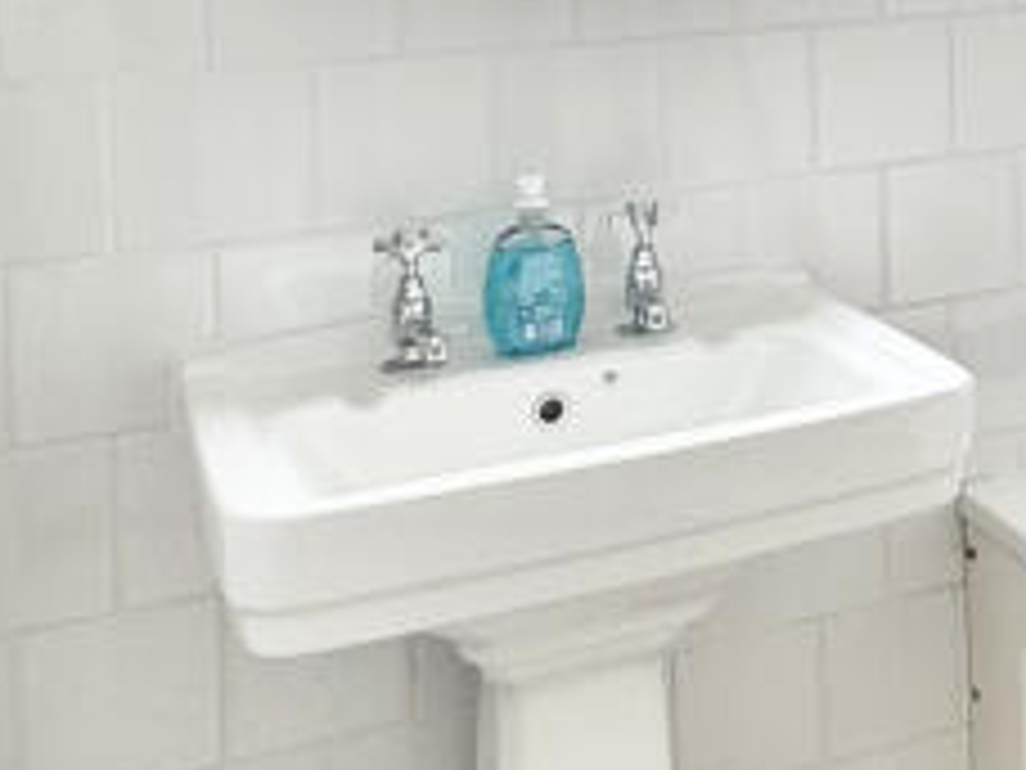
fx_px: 1867
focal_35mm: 63
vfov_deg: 21.9
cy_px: -108
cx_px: 1233
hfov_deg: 27.1
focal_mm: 2.22
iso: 40
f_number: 2.2
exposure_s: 1/249
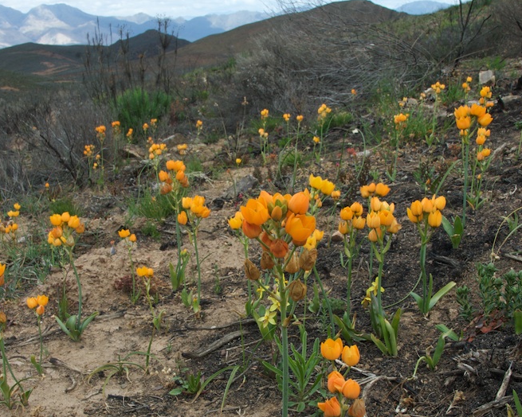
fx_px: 664
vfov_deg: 34.6
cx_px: 261
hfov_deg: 42.9
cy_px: 277
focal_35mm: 43
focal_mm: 20
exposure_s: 1/60
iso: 160
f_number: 16
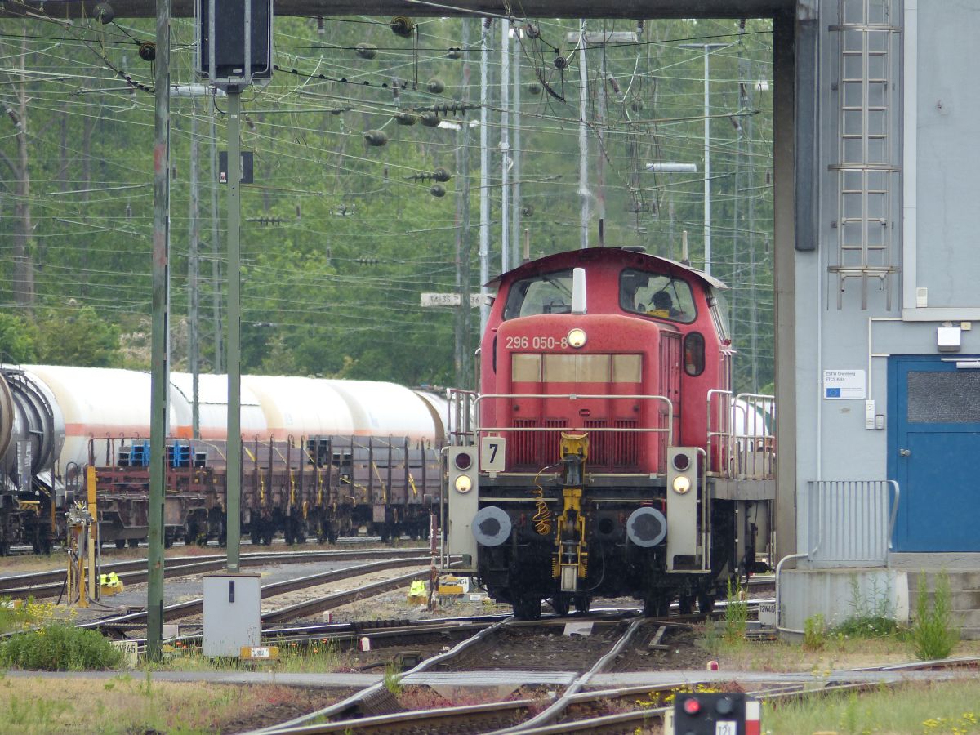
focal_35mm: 600
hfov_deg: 3.3
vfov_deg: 2.5
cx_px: 490
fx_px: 16986
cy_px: 368
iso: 100
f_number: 2.8
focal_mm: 108
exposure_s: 1/500
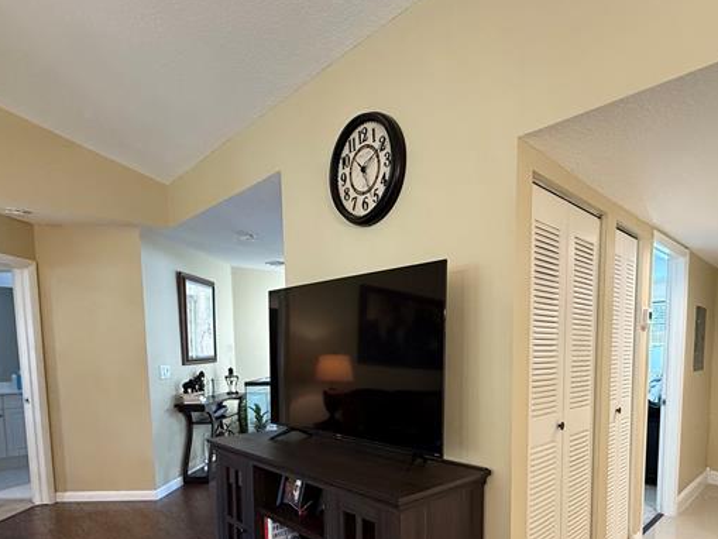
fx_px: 456
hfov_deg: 75.4
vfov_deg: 58.4
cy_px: 394
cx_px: 434
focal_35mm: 22
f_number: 2.2
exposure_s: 1/60
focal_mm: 2.22
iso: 400
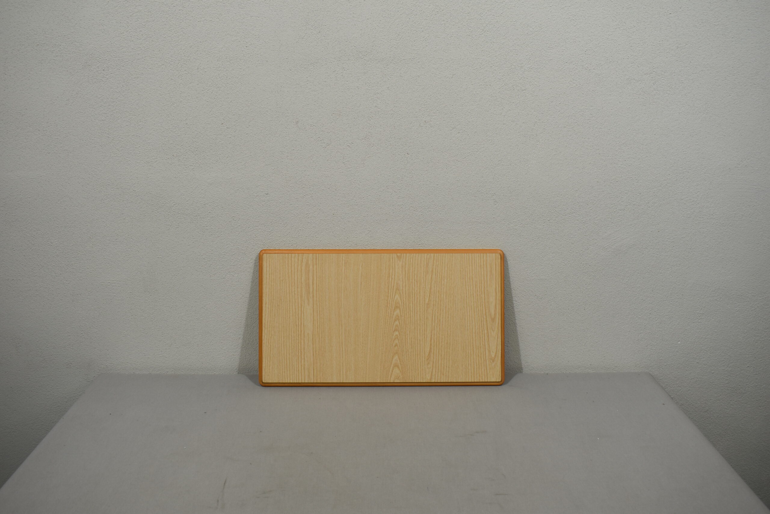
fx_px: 706
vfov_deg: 40.0
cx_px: 385
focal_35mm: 33
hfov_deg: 57.2
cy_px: 257
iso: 280
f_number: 5.6
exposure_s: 1/125
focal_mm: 22
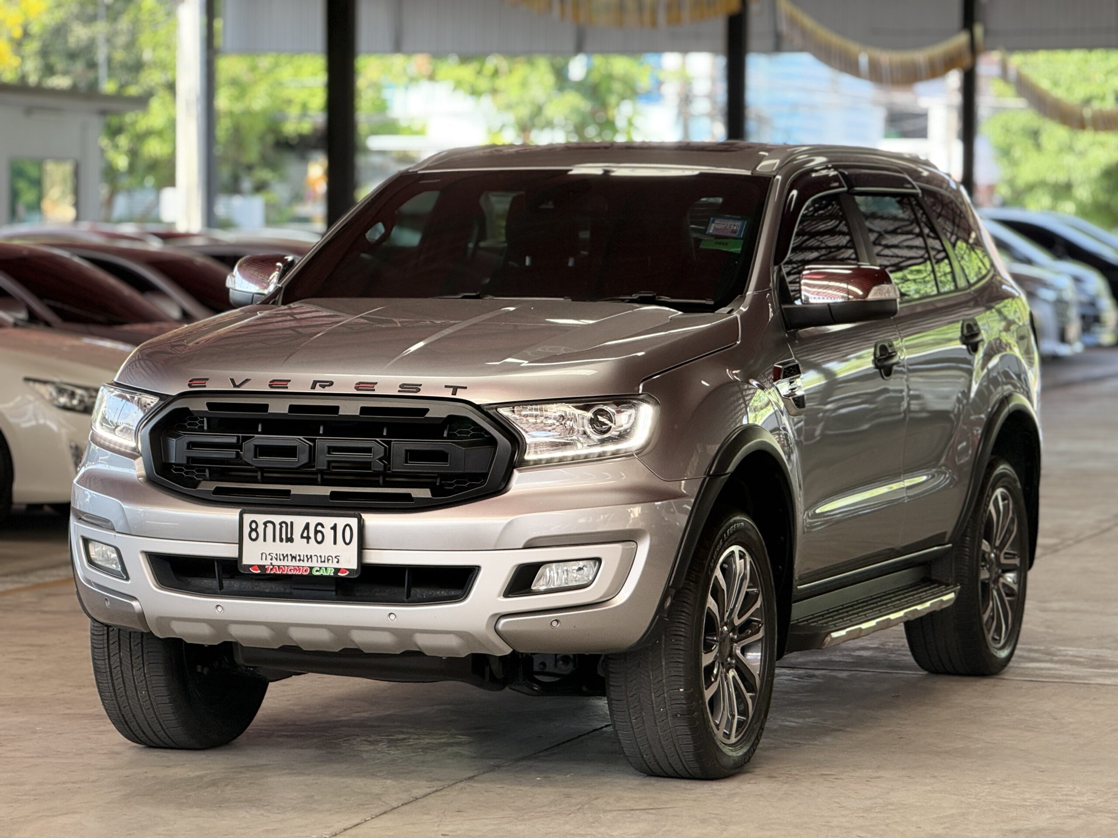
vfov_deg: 12.3
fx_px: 3876
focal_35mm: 120
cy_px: 419
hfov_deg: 16.4
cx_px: 559
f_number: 2.8
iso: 80
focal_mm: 15.66
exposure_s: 1/99
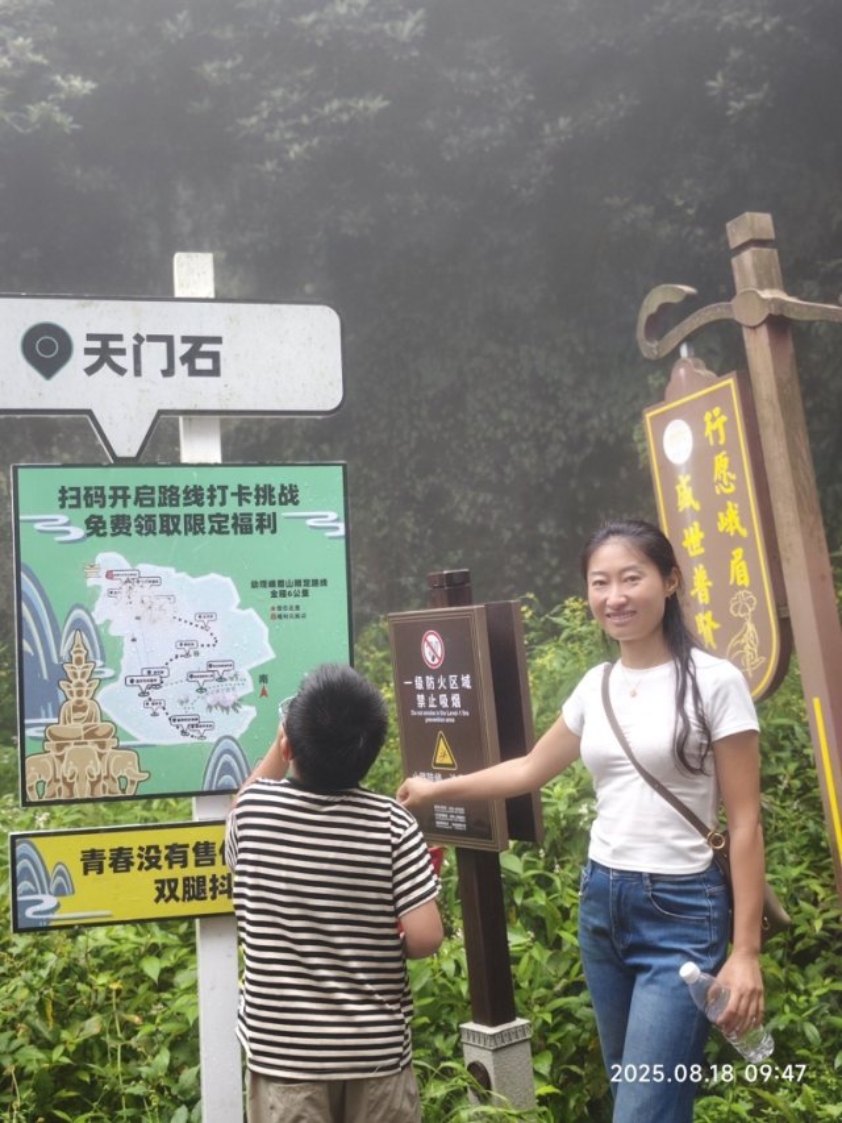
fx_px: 1621
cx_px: 421
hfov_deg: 29.1
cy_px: 562
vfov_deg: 38.2
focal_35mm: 50
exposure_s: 1/100
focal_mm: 8.72
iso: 100
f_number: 1.63
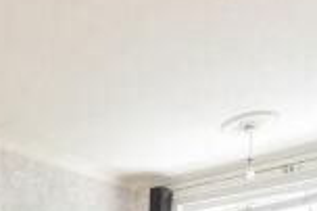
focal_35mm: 47
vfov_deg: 23.7
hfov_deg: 41.9
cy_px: 302
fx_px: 413
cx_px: 150
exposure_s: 1/13
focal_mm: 10
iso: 200
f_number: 9
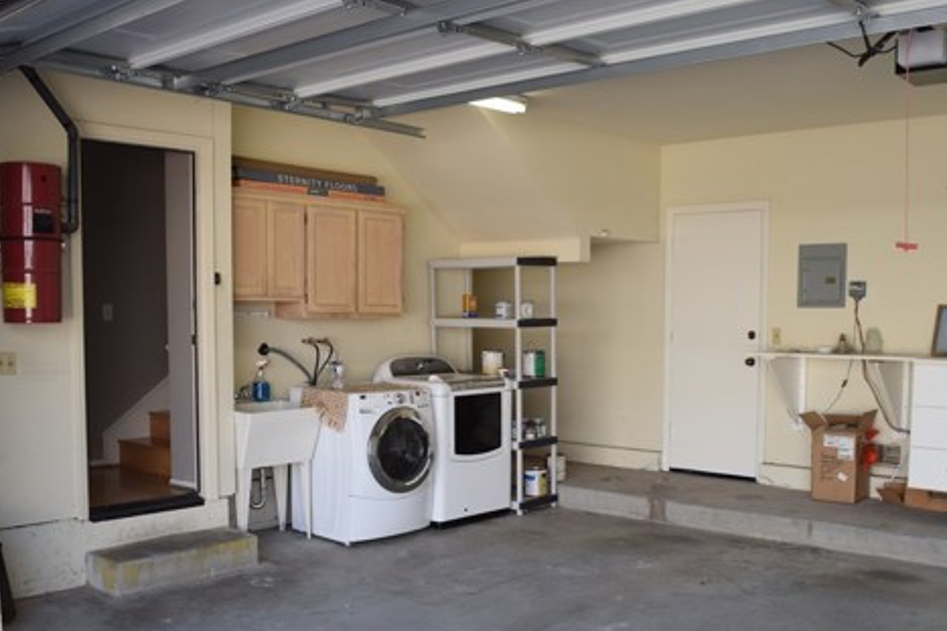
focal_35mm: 37
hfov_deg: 51.9
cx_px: 479
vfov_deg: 35.6
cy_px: 417
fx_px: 973
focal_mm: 18
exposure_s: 1/160
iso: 400
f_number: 6.3
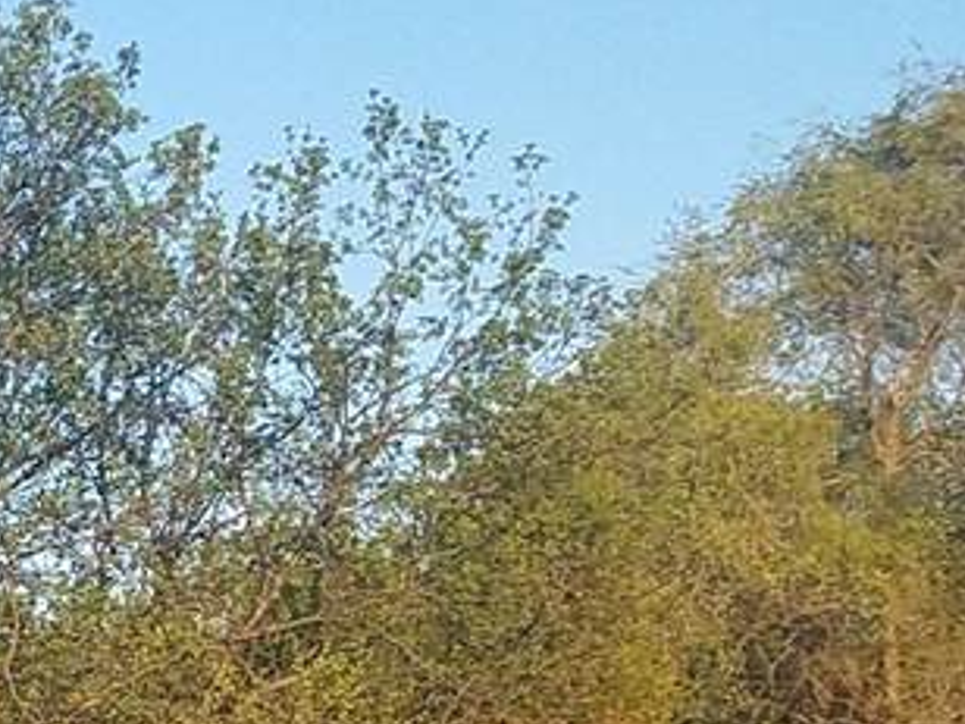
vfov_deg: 13.3
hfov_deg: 15.4
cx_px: -833
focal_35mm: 108
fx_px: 3011
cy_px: 893
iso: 50
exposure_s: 1/760
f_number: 1.7
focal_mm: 4.2
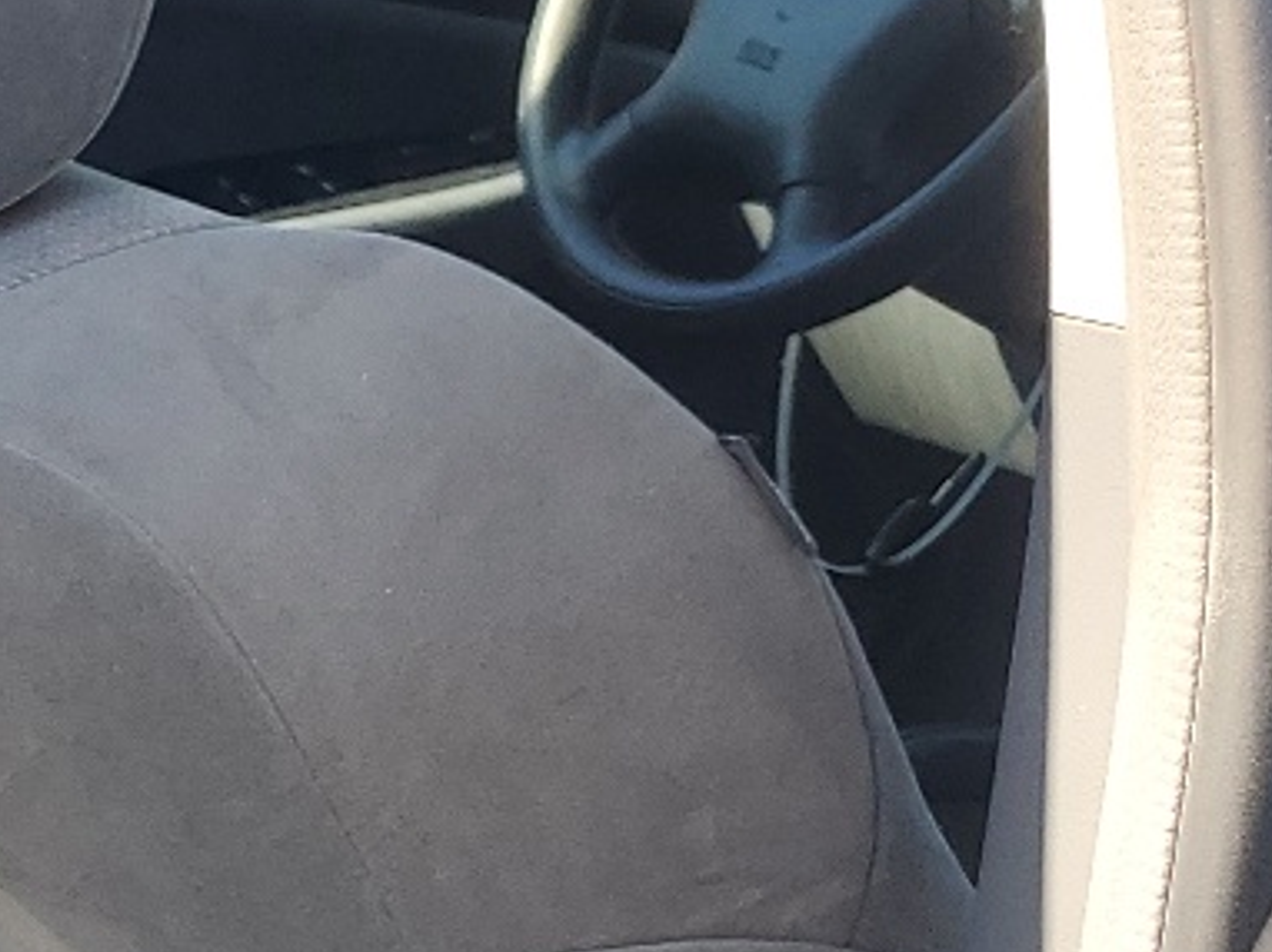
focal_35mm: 109
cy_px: 855
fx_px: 4003
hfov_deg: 14.8
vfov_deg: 13.4
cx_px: -1289
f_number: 1.5
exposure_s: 1/303
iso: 50
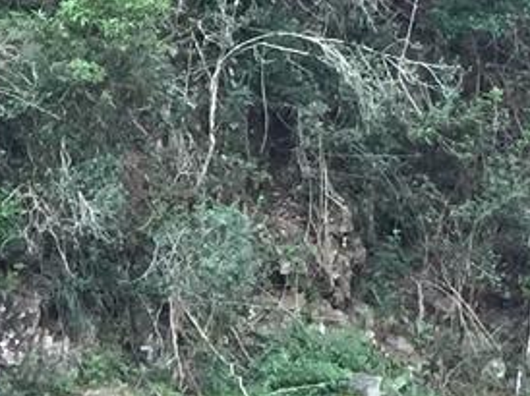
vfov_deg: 8.3
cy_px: 686
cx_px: 39
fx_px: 2646
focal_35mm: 173
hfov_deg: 11.4
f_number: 2.2
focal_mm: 4.15
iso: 50
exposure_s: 1/33
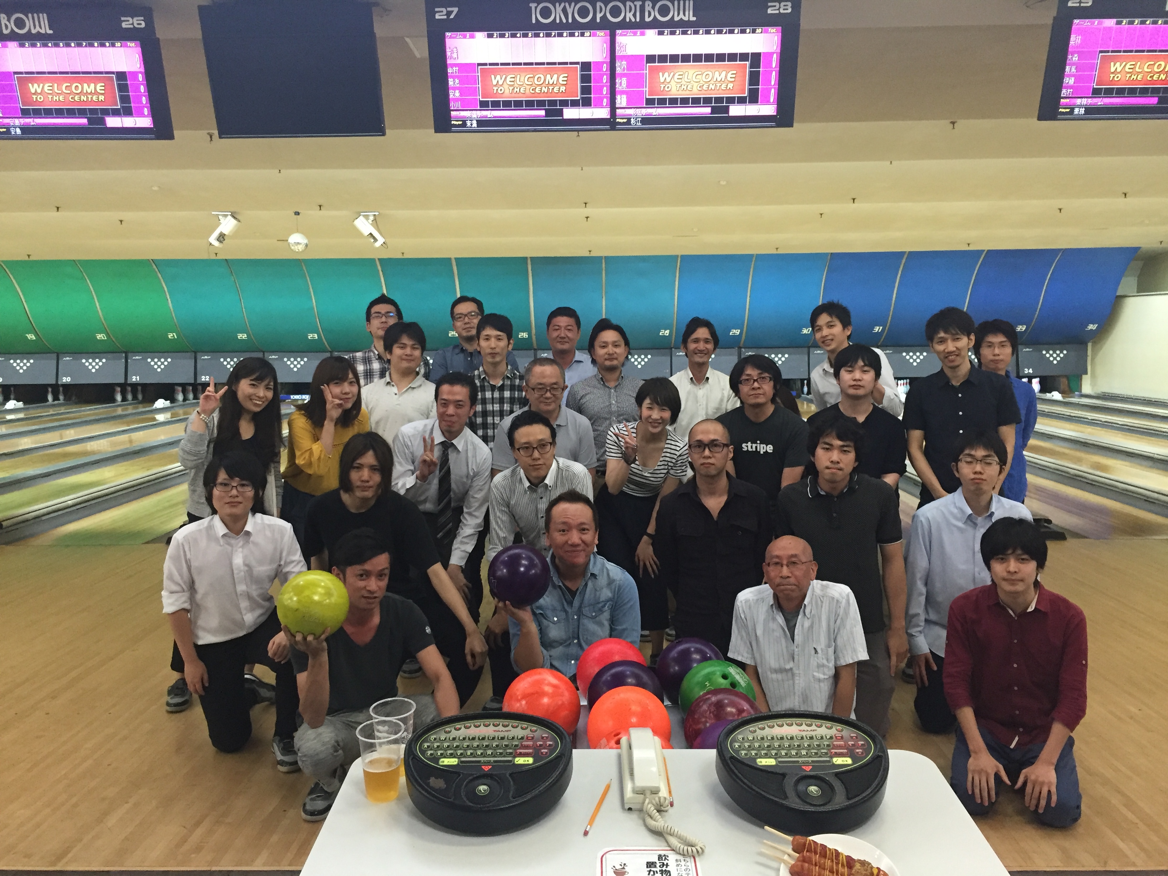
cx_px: 584
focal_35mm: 29
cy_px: 438
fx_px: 979
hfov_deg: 61.7
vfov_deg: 48.2
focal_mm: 4.15
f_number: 2.2
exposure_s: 1/30
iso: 200
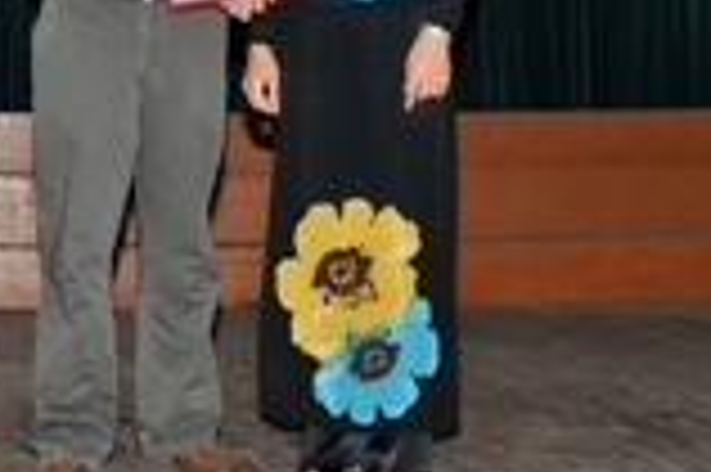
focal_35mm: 123
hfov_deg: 16.6
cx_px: 290
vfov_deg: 10.8
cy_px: -126
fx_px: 2435
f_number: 6.3
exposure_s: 1/60
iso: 200
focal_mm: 29
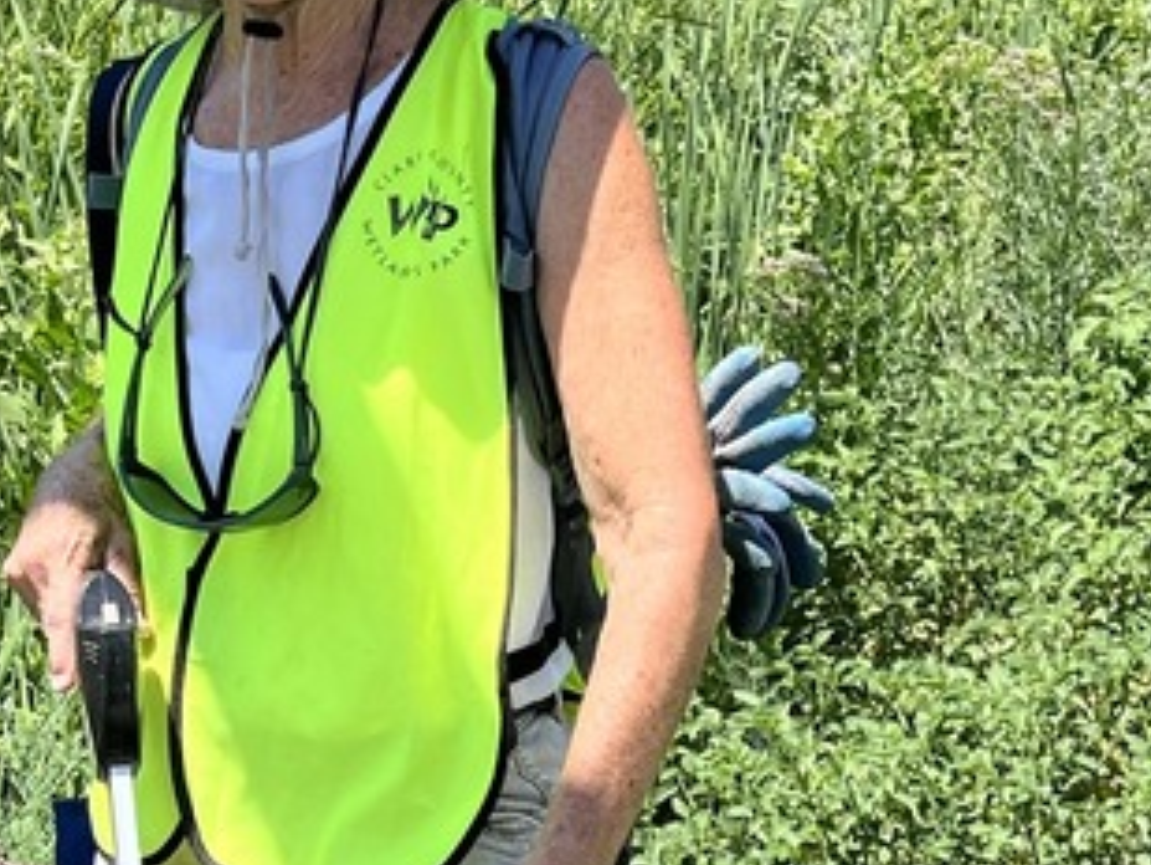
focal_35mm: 48
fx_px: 1597
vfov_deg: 29.9
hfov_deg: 38.5
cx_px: 276
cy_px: 250
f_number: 1.5
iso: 50
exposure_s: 1/2083
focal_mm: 5.7
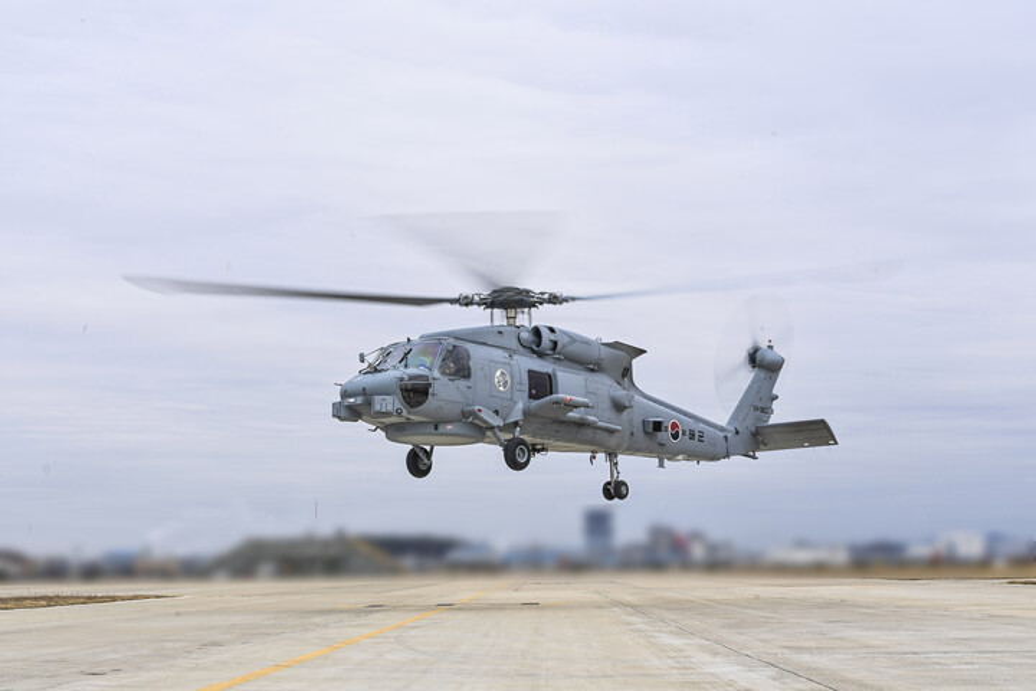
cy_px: 346
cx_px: 518
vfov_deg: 21.9
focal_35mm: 62
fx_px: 1784
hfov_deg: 32.4
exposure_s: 1/60
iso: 100
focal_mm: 62
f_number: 13
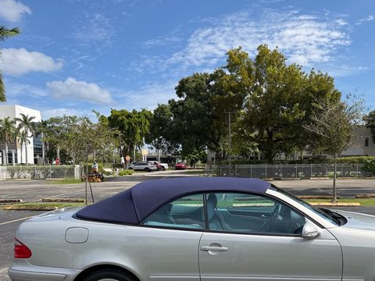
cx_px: 238
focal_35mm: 32
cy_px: 183
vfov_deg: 43.6
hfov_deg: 56.0
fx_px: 347
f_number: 1.78
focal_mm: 6.76
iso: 100
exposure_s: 1/6711
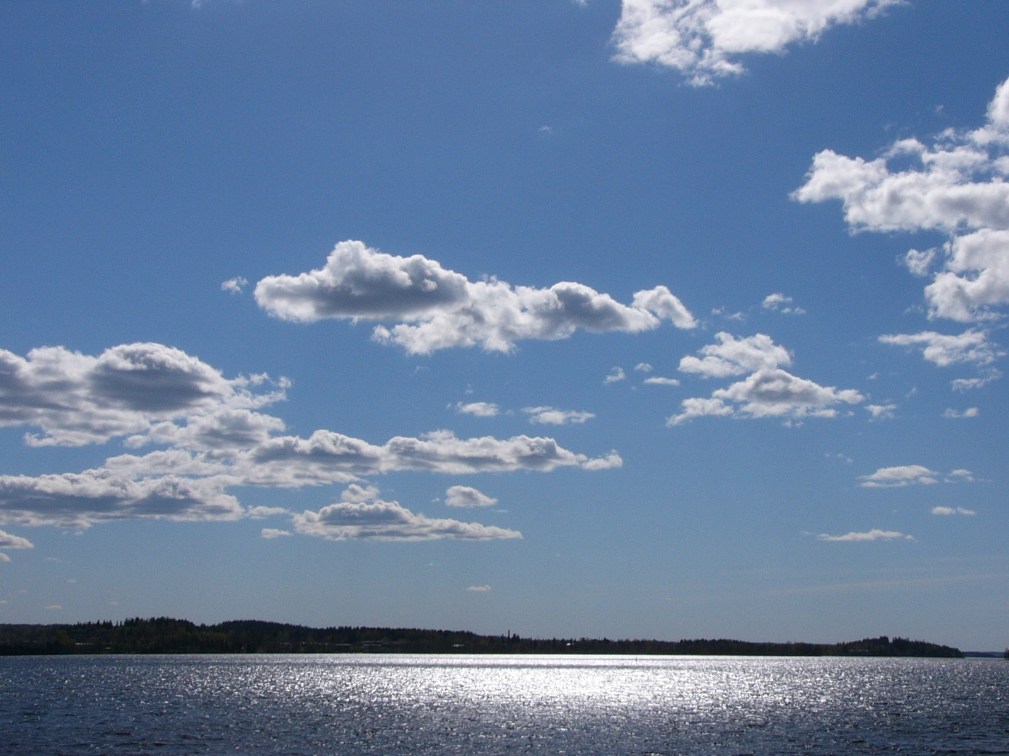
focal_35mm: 54
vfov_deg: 27.0
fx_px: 1574
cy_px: 378
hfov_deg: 35.5
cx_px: 504
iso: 50
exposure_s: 1/800
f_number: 8
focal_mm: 7.1
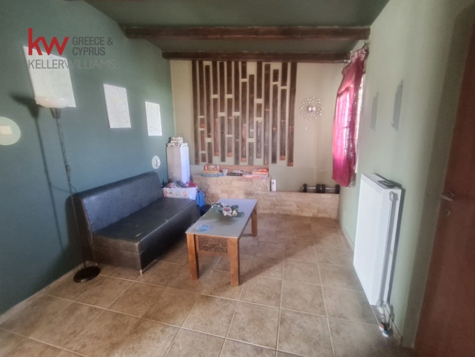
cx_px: 238
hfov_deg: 94.5
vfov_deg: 78.1
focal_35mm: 16
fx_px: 220
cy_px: 178
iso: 400
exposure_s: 1/25
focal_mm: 1.64
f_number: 2.2
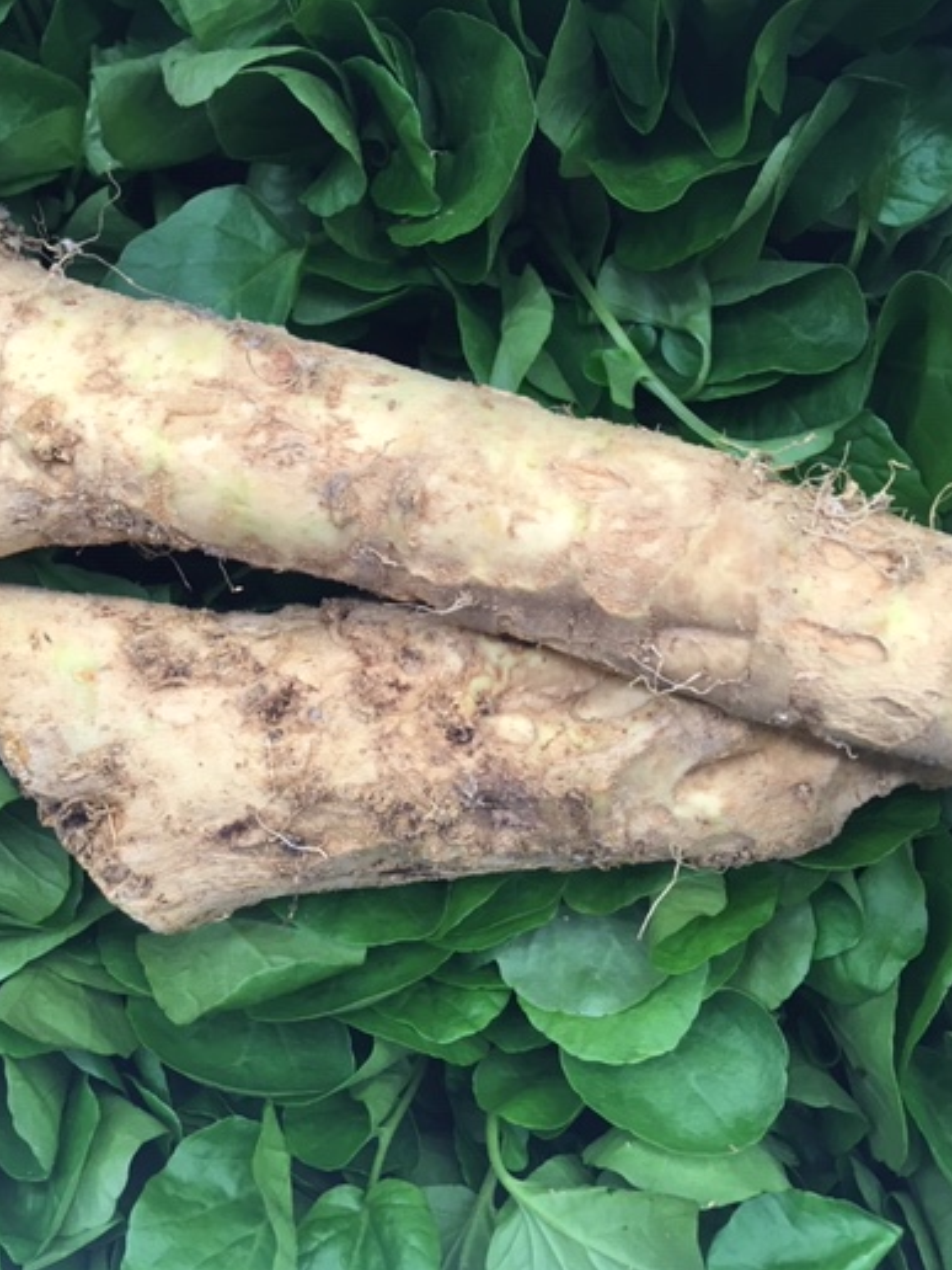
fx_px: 1320
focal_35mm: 36
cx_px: 389
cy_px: 509
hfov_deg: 39.5
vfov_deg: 51.0
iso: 32
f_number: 2.2
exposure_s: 1/30
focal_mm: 4.15
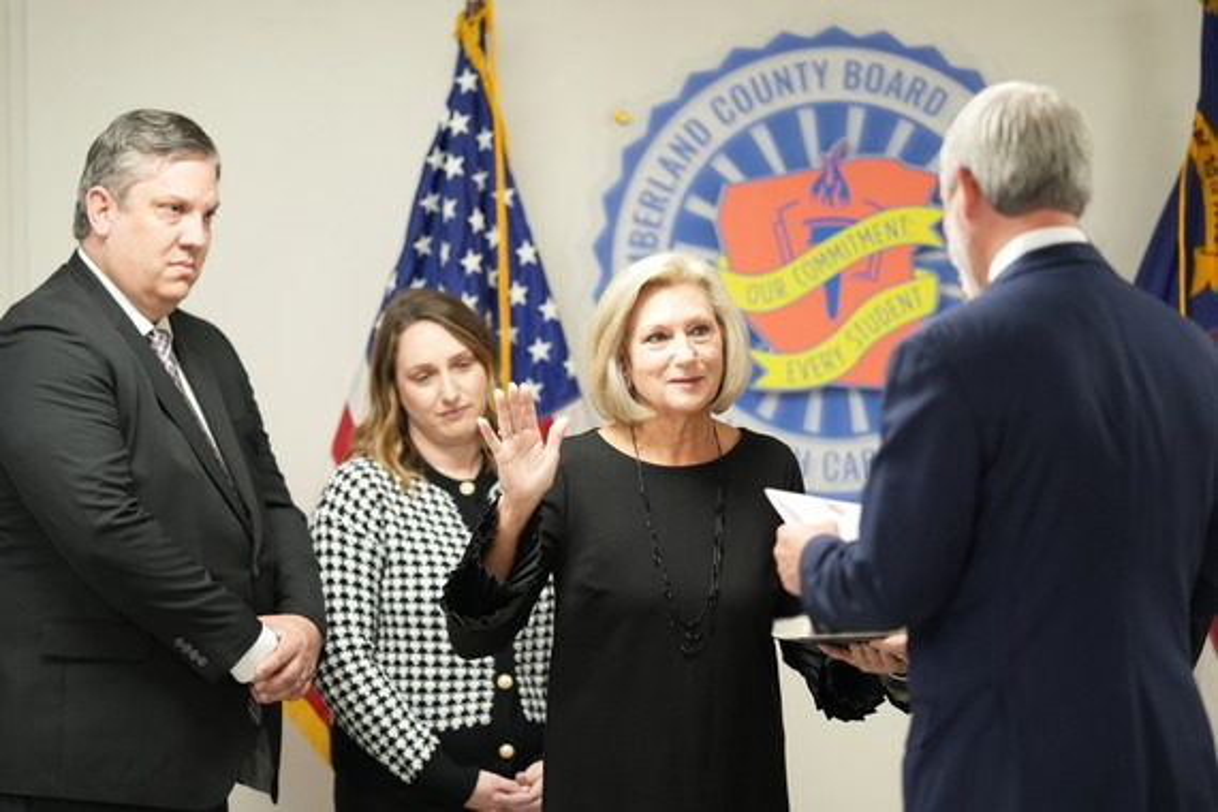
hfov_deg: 16.1
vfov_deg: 10.8
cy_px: 406
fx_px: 4296
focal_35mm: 127
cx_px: 609
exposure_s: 1/640
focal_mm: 85
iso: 1600
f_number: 1.4
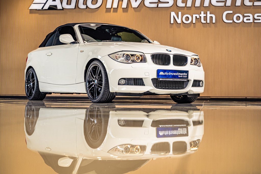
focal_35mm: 66
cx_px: 130
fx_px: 478
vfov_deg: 20.6
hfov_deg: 30.5
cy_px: 87
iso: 250
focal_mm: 66
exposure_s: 1/160
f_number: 3.5
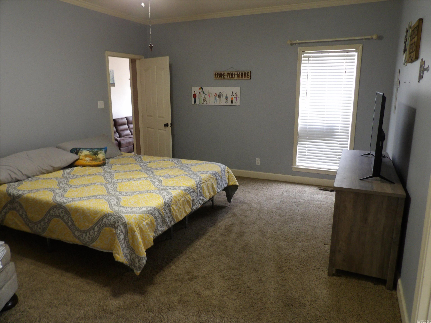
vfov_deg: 56.8
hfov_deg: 71.6
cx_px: 216
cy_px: 162
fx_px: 299
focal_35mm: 24
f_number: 3.2
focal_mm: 4.3
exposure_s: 1/18
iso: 200
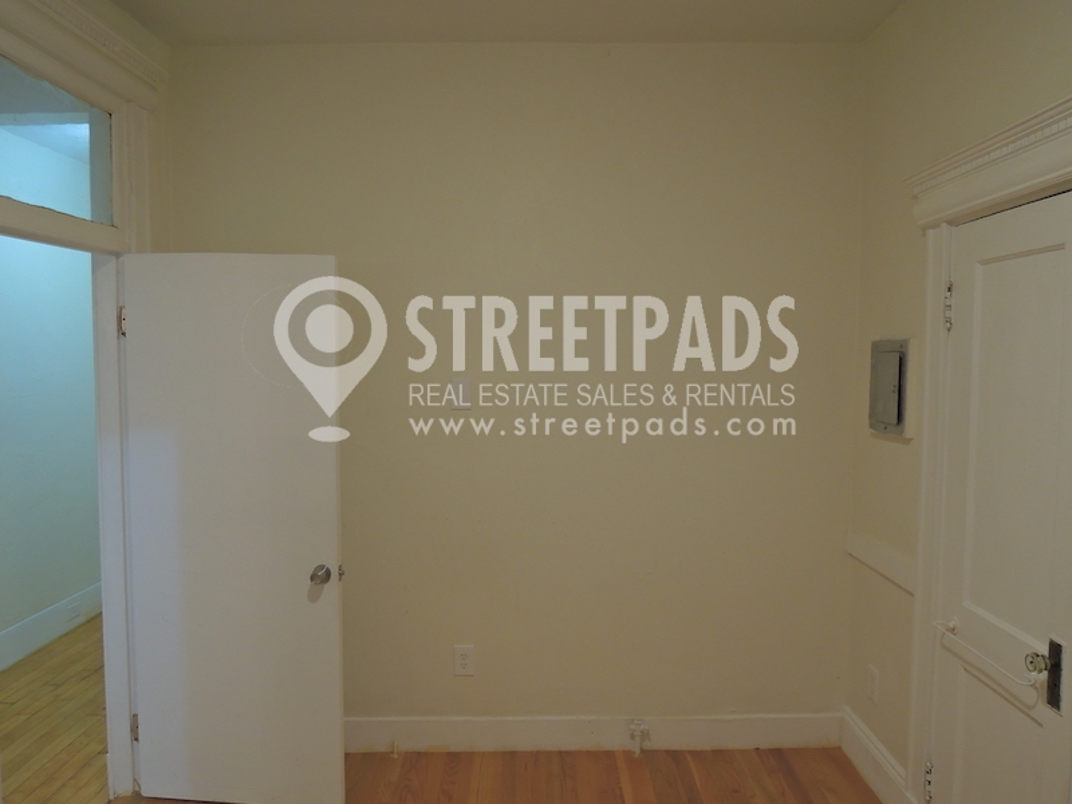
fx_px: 743
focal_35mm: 24
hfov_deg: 71.6
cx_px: 536
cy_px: 402
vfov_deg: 56.8
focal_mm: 4.3
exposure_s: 1/30
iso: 200
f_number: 2.8
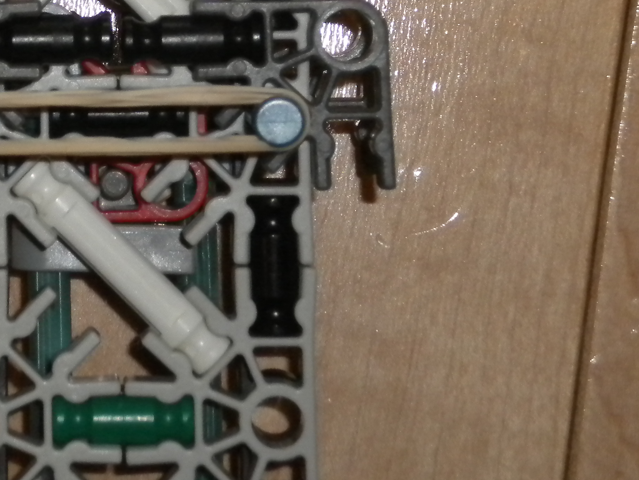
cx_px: 57
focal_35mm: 210
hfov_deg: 9.4
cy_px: 53
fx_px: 3877
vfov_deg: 7.1
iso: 400
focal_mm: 18.9
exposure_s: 1/60
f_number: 5.9
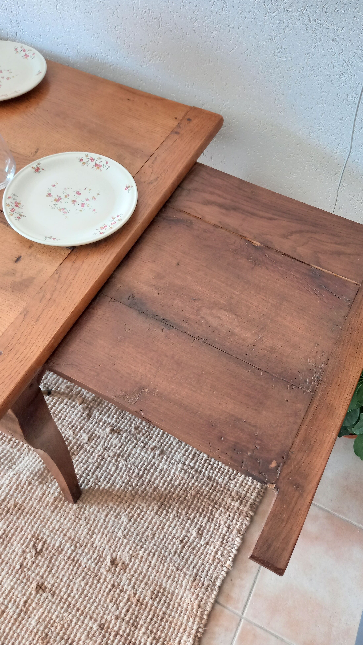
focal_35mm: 28
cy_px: 314
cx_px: 200
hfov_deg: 41.4
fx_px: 479
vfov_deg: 67.9
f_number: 2
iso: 200
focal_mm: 4.6
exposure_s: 1/50
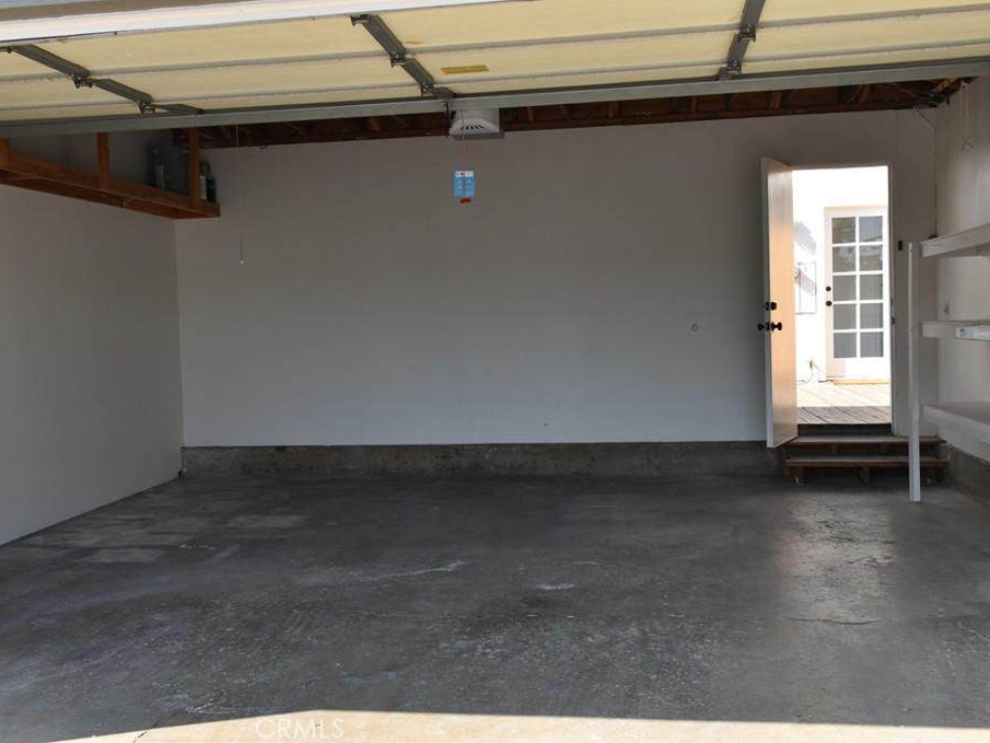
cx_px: 467
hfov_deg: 49.5
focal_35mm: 38
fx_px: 1074
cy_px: 370
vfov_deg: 38.2
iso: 280
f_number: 8
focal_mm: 23
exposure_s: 1/250
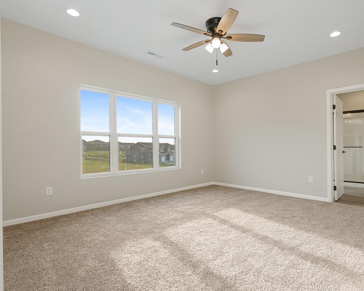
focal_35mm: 19
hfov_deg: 82.6
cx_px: 212
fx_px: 205
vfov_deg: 70.9
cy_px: 143
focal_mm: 16
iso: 800
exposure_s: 1/30
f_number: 9
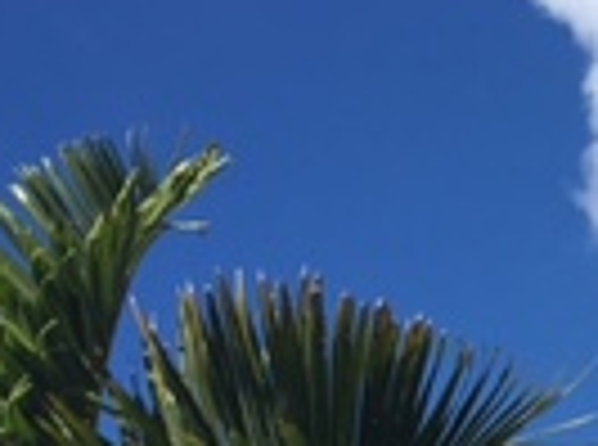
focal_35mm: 140
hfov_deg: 12.6
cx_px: 1156
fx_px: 2412
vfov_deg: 9.7
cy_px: 960
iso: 25
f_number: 2.2
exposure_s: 1/2564
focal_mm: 4.15
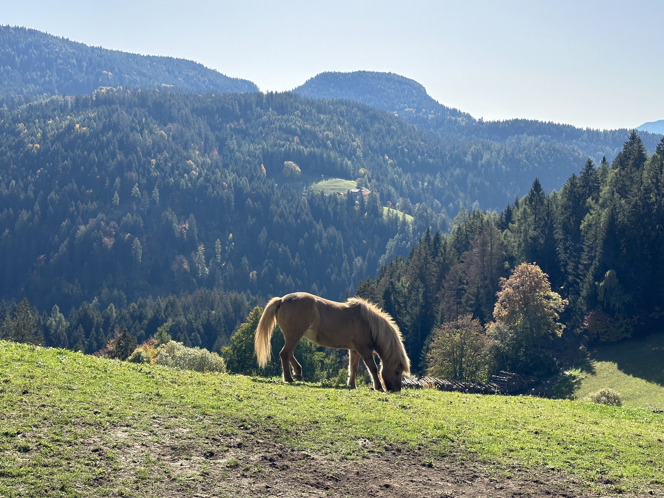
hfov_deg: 39.7
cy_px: 249
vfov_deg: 30.3
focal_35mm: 48
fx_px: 921
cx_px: 332
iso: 64
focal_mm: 6.86
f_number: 1.78
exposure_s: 1/1848
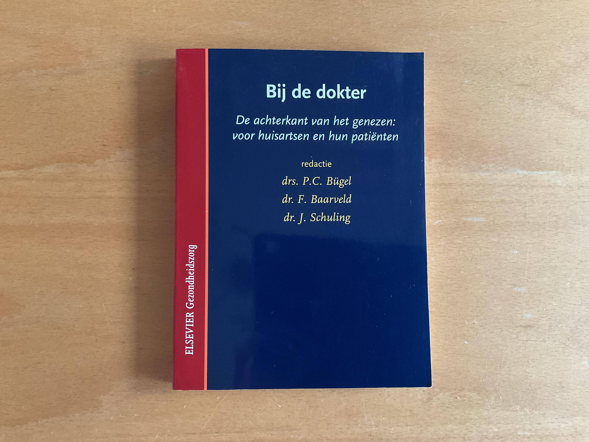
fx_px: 493
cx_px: 294
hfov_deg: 61.7
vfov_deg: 48.2
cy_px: 221
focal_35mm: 29
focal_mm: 3
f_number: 1.8
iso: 320
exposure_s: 1/33
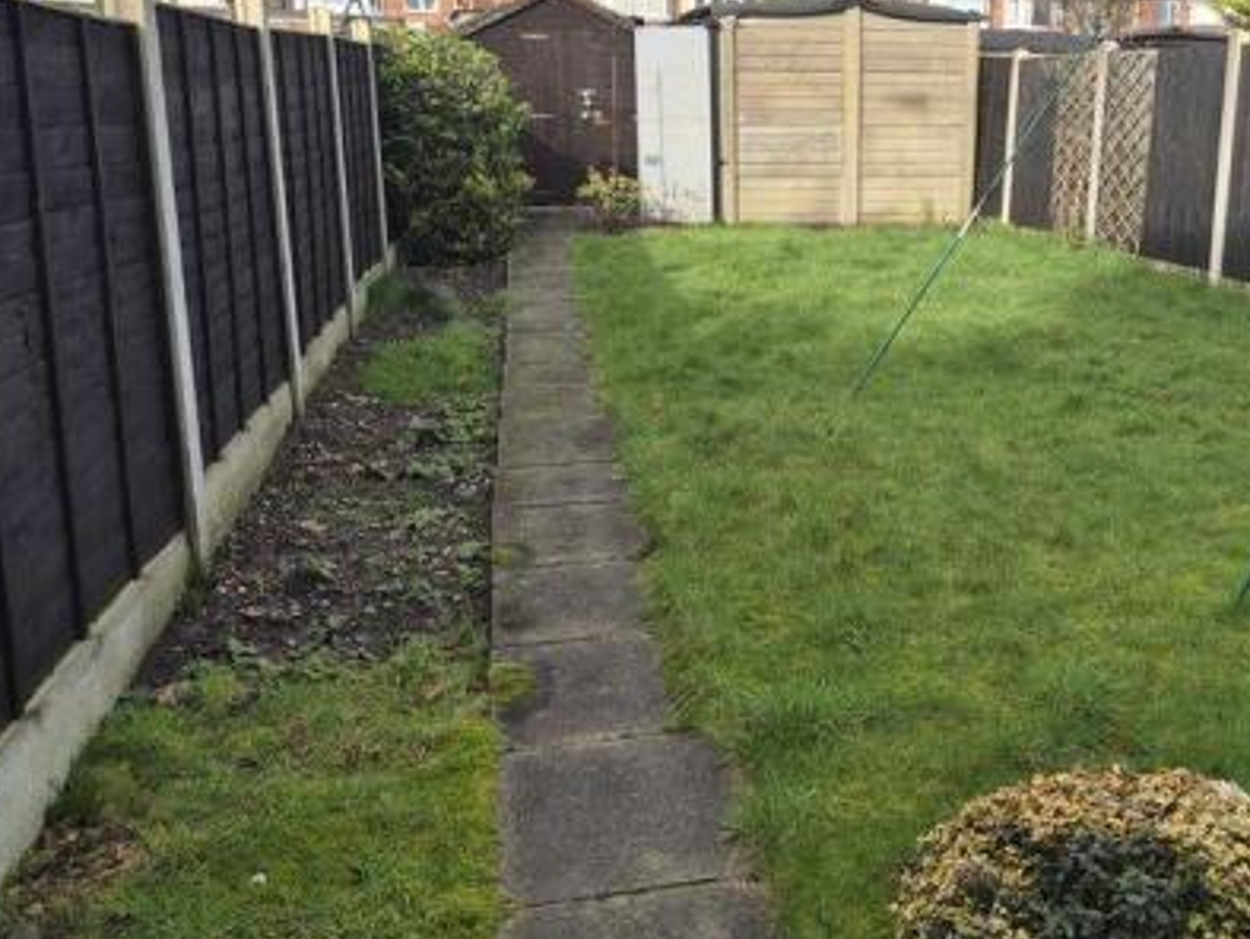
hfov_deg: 53.0
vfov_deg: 41.8
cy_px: 424
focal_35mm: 34
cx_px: 826
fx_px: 1229
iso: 80
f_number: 1.8
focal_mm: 5.4
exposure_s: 1/1980
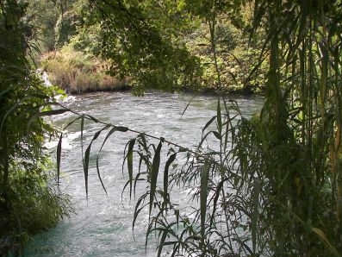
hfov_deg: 40.4
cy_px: 161
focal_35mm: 47
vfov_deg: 30.8
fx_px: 464
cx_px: 168
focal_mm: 6
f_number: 2.8
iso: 50
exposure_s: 1/200
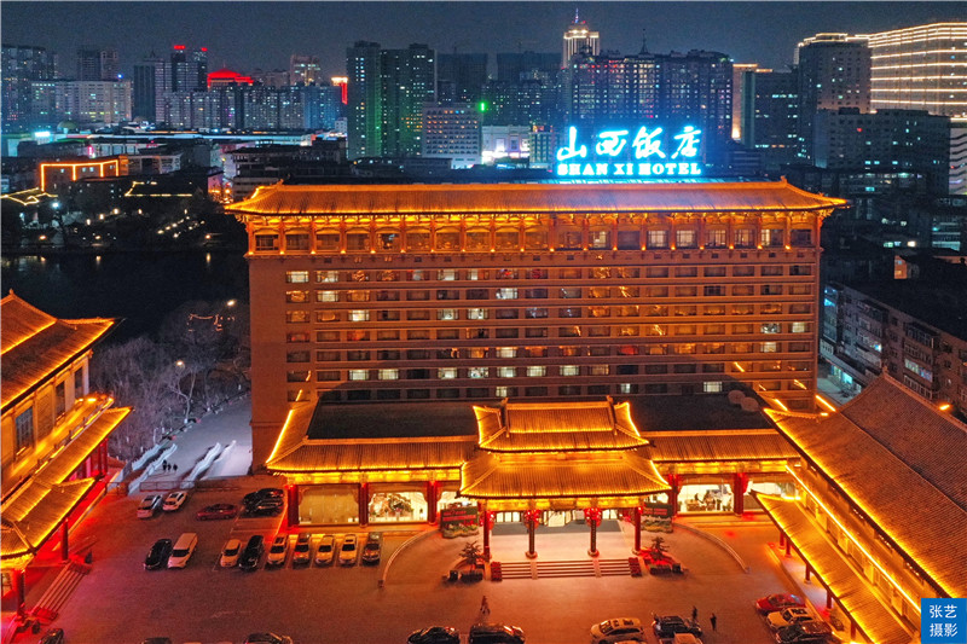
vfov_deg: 46.4
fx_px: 752
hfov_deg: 65.5
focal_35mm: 28
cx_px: 484
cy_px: 322
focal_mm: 10.26
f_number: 7.1
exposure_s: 1/5
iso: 1600
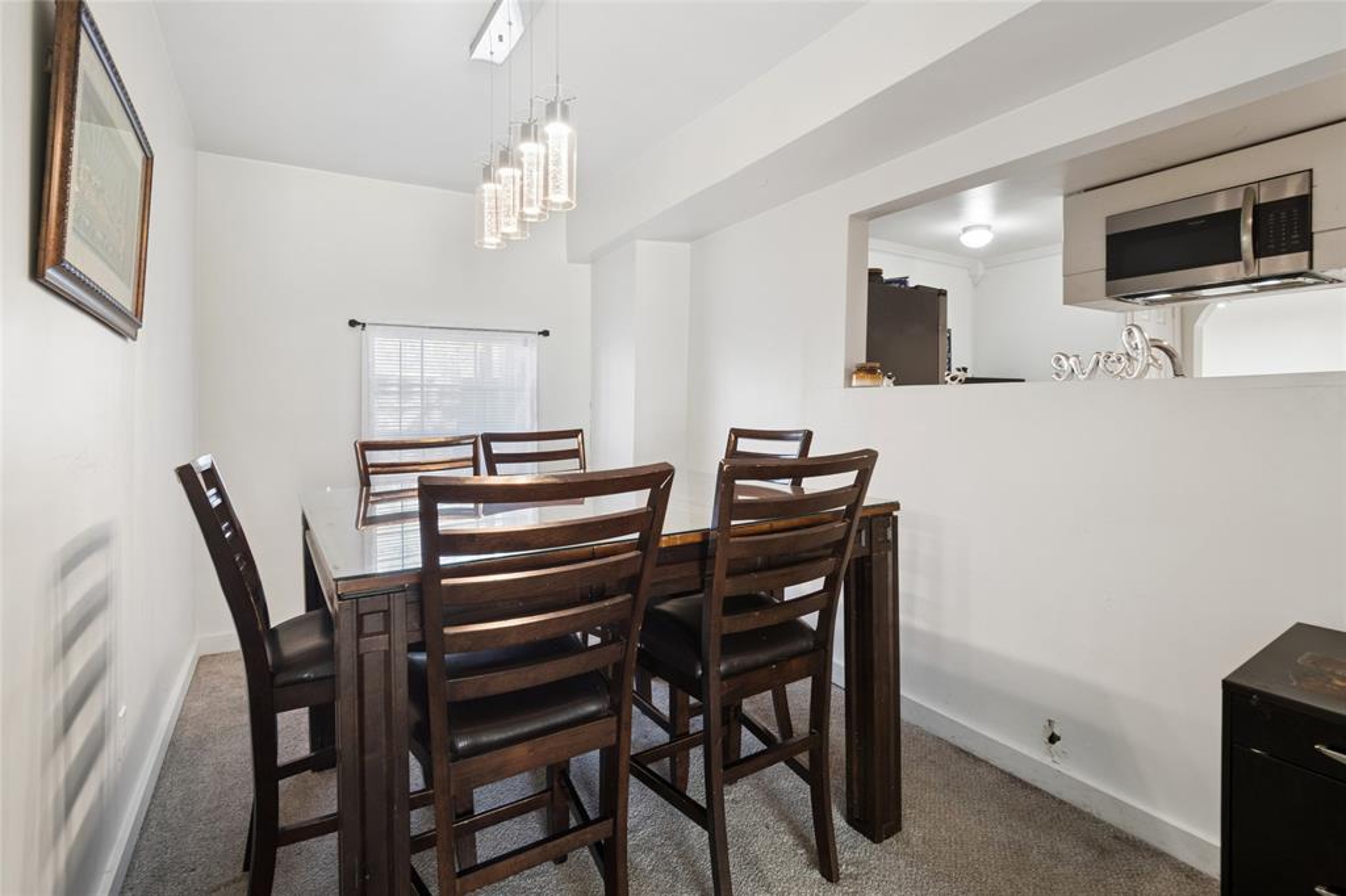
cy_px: 448
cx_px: 673
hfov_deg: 95.0
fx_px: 617
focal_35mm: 16
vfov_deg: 72.0
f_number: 9
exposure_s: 1/5
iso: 250
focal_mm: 11
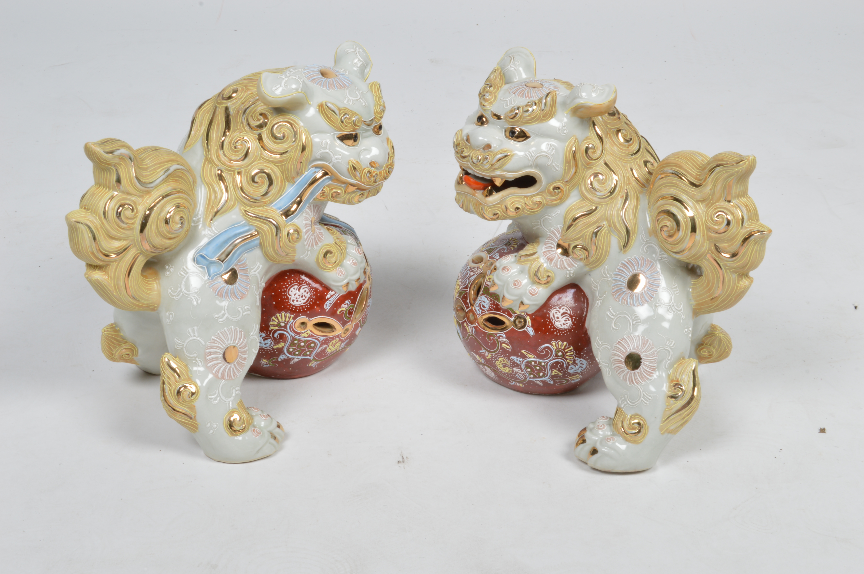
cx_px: 432
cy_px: 287
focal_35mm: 54
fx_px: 1295
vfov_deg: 25.0
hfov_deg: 36.9
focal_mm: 36
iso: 100
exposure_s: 1/160
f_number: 22
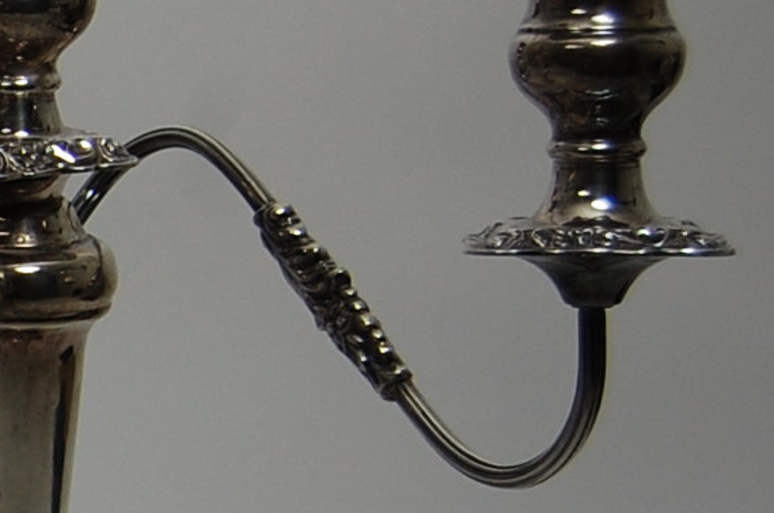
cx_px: -630
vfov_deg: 7.2
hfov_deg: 10.2
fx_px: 4078
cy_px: 428
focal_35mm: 190
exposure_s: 1/125
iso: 250
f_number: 5.6
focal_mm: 32
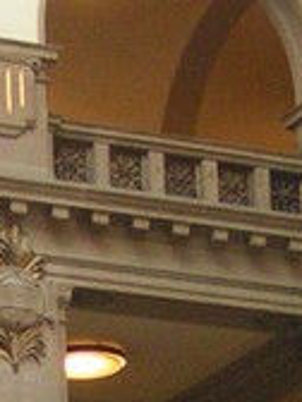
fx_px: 2815
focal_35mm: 242
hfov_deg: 6.1
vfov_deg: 8.1
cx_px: -2
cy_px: 549
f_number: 2.8
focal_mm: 5.8
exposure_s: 1/20
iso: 200
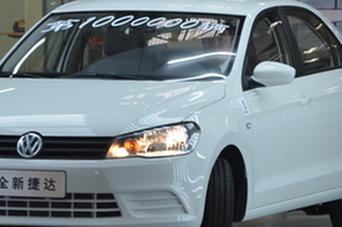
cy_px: 109
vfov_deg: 4.0
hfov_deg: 6.0
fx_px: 3267
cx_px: 159
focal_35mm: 344
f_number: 5.6
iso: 400
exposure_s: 1/50
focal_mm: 105
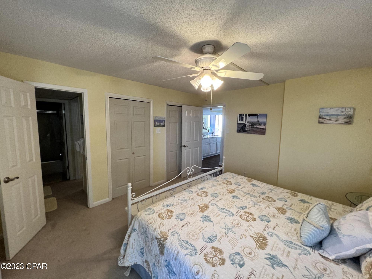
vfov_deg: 89.9
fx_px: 140
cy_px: 140
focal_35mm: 13
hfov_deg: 106.2
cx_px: 186
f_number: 1.8
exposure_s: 1/120
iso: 250
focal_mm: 1.57
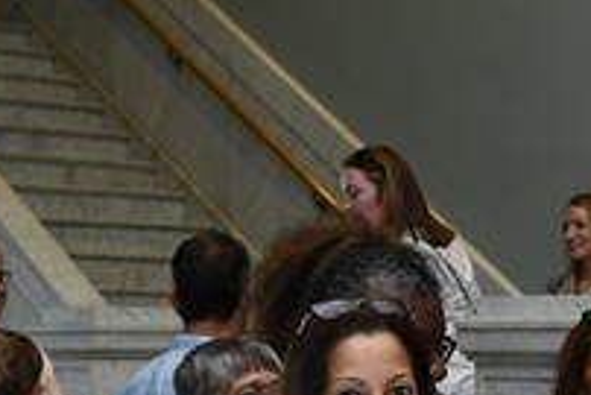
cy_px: 464
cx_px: 392
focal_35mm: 118
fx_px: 1944
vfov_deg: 11.4
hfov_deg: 17.2
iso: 640
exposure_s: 1/125
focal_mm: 29
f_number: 3.5
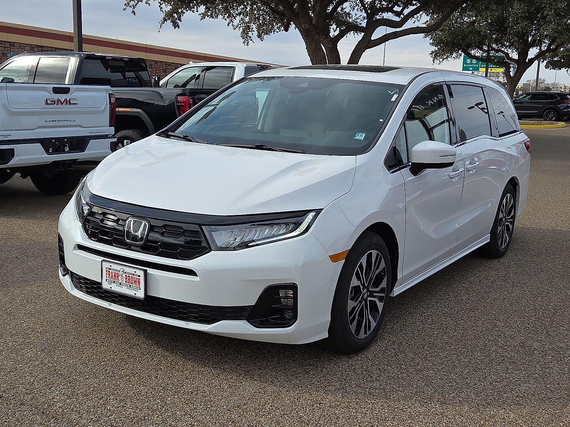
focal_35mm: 42
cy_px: 214
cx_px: 285
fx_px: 692
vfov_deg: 34.3
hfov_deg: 44.8
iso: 76
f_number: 1.8
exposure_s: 1/5000
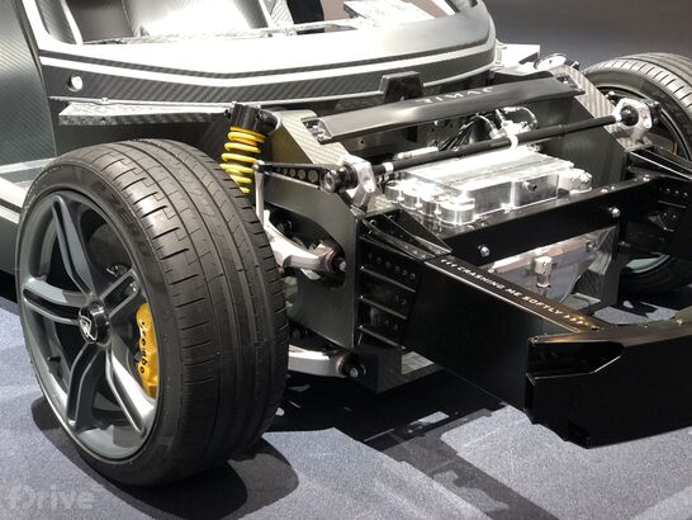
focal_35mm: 57
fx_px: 1140
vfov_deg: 25.7
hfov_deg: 33.8
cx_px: 346
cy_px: 260
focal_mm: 6.6
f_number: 2.8
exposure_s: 1/50
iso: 320
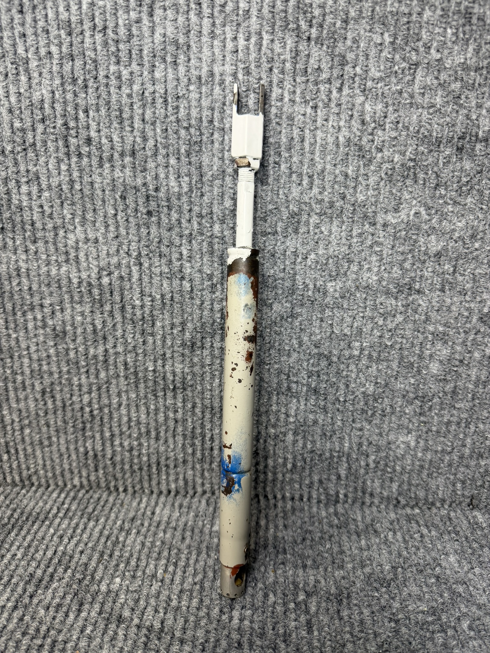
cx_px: 245
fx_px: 453
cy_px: 326
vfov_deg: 71.6
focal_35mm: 24
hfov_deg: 56.8
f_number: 1.78
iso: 100
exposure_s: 1/60
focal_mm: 6.76
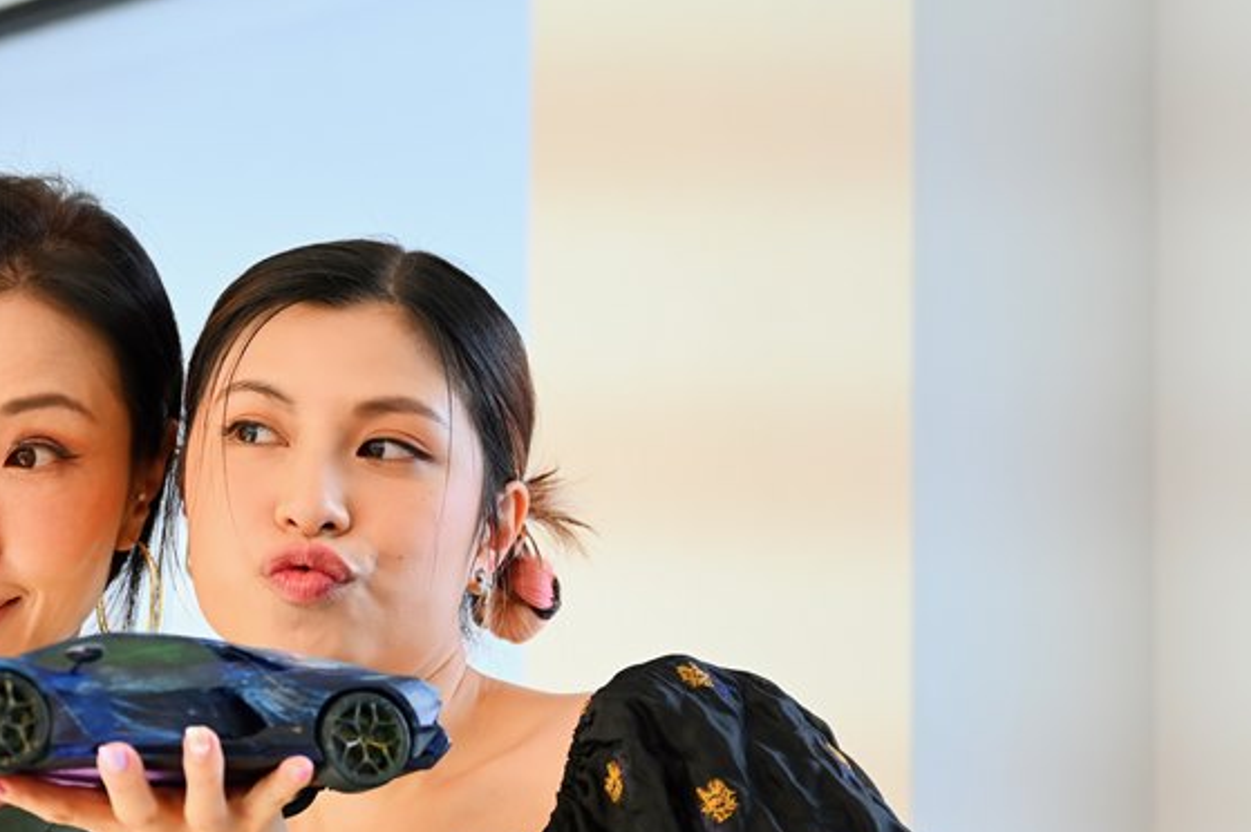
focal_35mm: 77
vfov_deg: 17.7
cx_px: 128
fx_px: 2674
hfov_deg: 25.5
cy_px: 549
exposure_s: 1/125
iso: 640
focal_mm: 42
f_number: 2.8
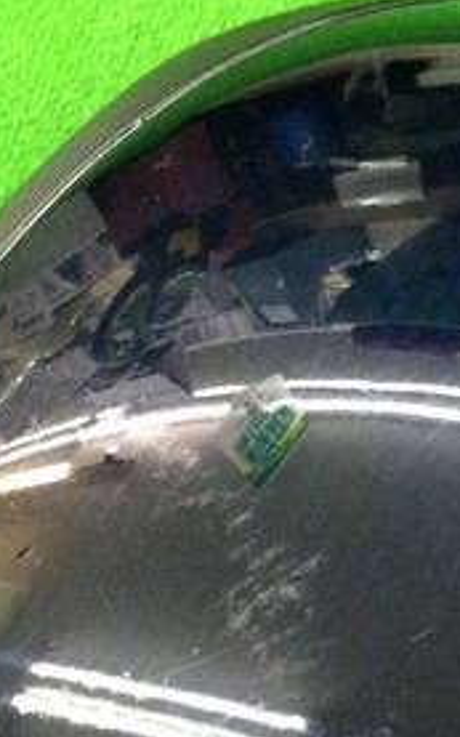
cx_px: 521
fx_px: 1525
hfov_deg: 16.6
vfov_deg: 27.0
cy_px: 506
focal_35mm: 76
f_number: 2.4
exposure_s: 1/15
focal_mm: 3.3
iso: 200
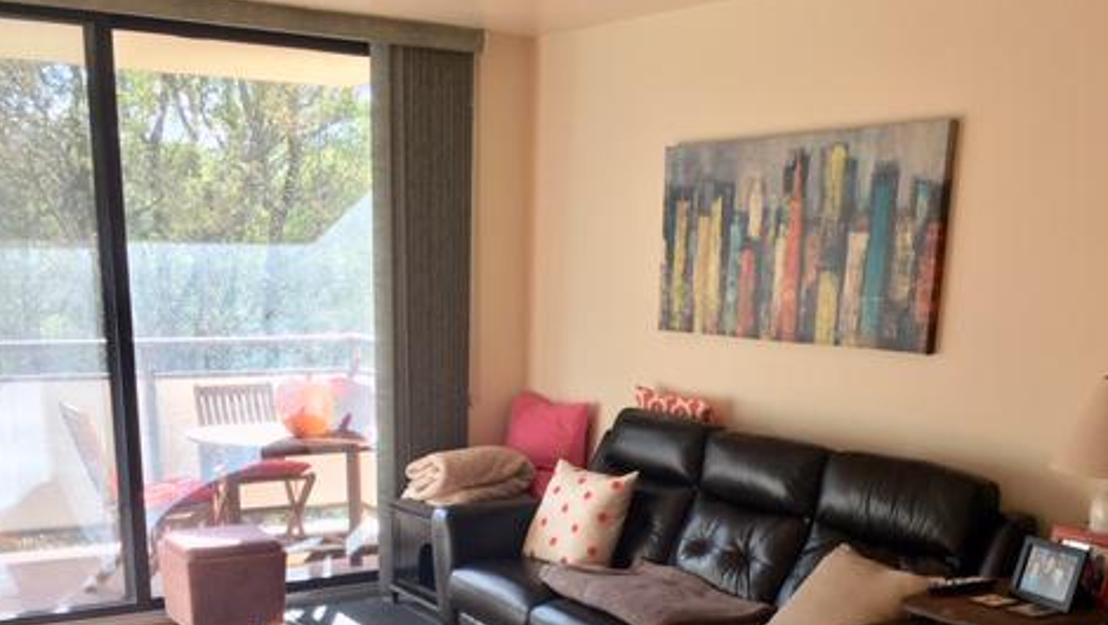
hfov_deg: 47.3
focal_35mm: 43
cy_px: 613
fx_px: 1264
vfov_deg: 26.4
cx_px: 549
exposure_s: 1/120
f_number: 2.2
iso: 25
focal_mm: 4.15
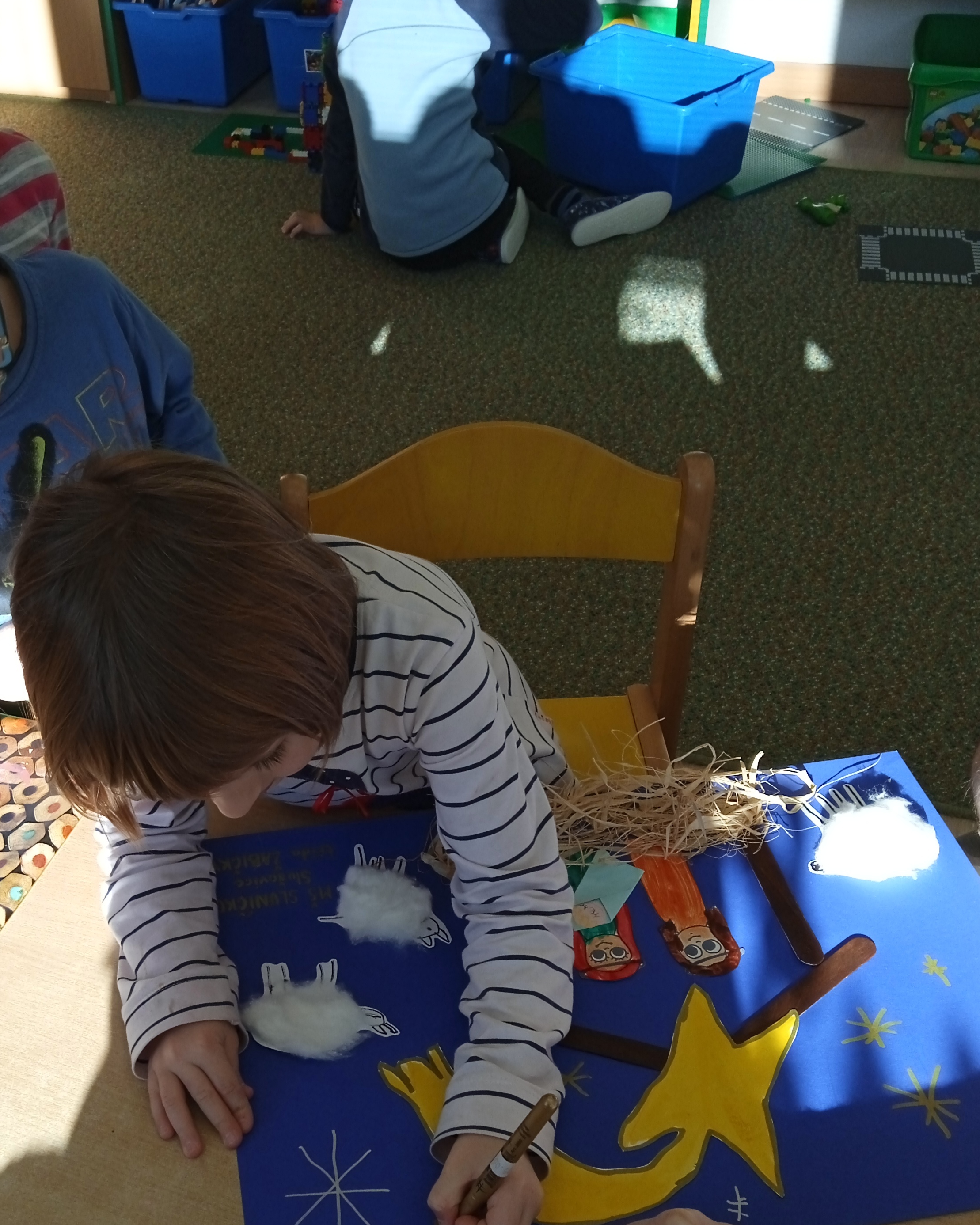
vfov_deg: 44.5
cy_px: 750
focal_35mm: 41
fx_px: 1487
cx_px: 338
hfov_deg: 36.2
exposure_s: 1/171
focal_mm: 3.43
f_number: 2.2
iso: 116
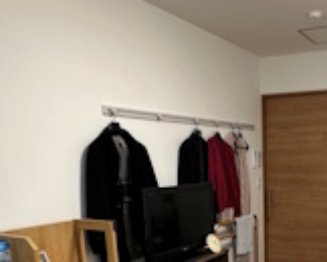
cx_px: 332
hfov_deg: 41.3
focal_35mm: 38
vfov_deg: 37.9
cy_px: 208
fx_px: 368
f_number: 2.2
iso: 160
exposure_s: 1/60
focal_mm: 2.22
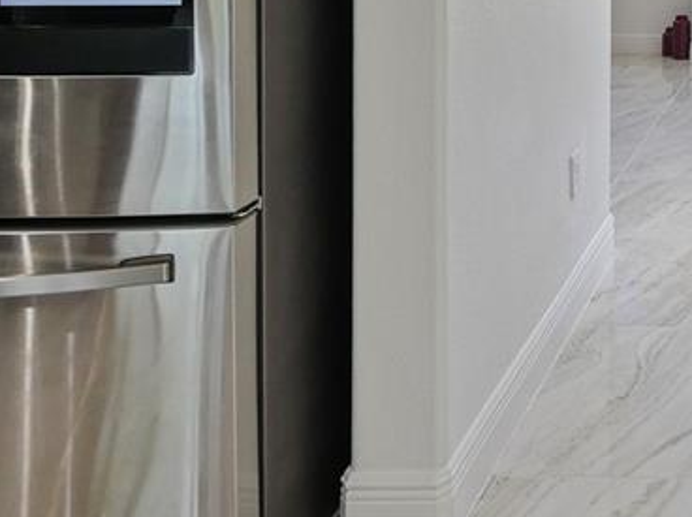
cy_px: -55
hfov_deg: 38.0
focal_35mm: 39
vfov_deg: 32.3
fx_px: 779
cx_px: 797
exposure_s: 1/60
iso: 500
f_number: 4
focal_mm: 7
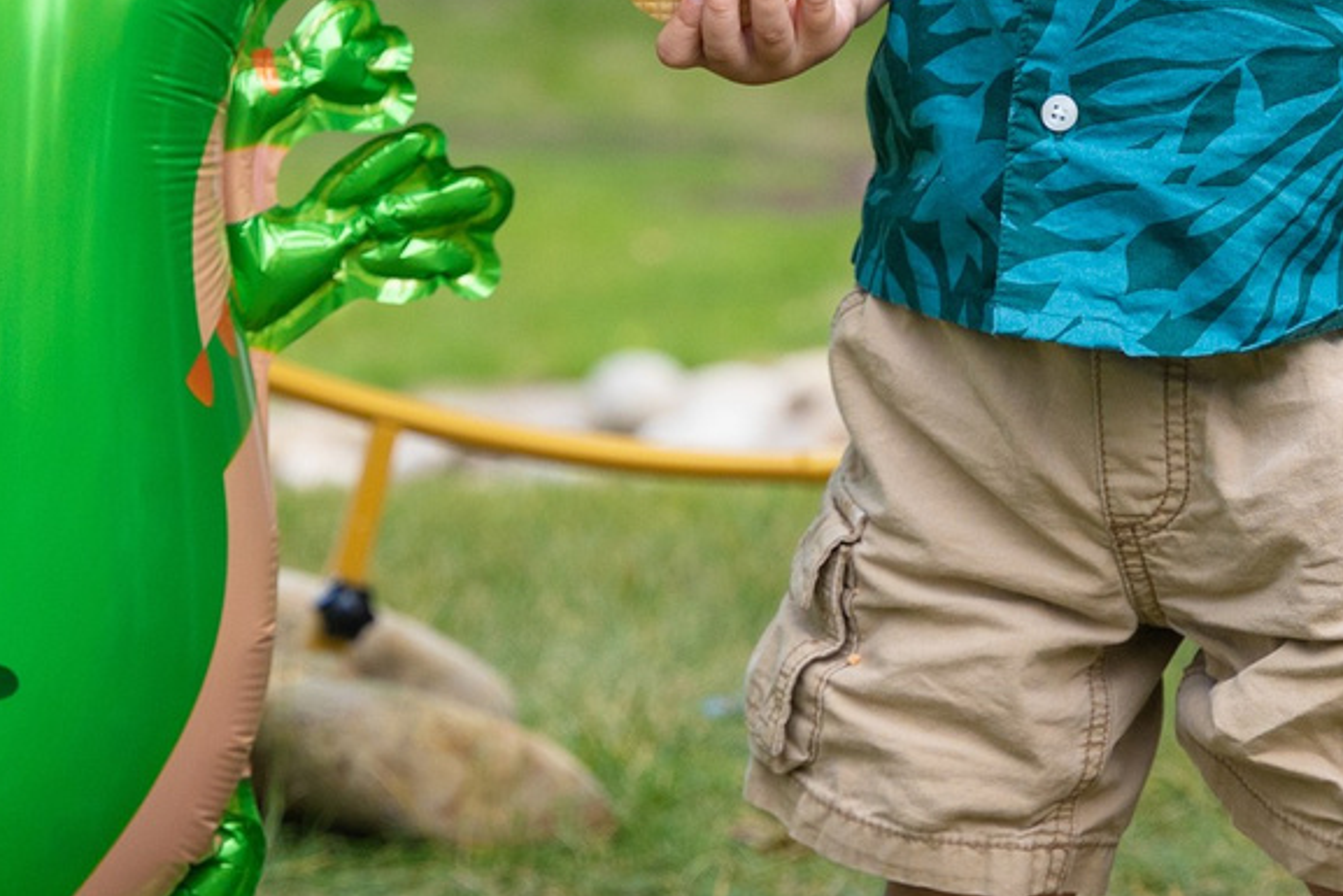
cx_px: 975
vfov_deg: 6.4
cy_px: -73
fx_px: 7948
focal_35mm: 213
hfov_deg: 9.6
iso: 200
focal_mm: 48
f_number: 3.5
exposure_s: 1/400
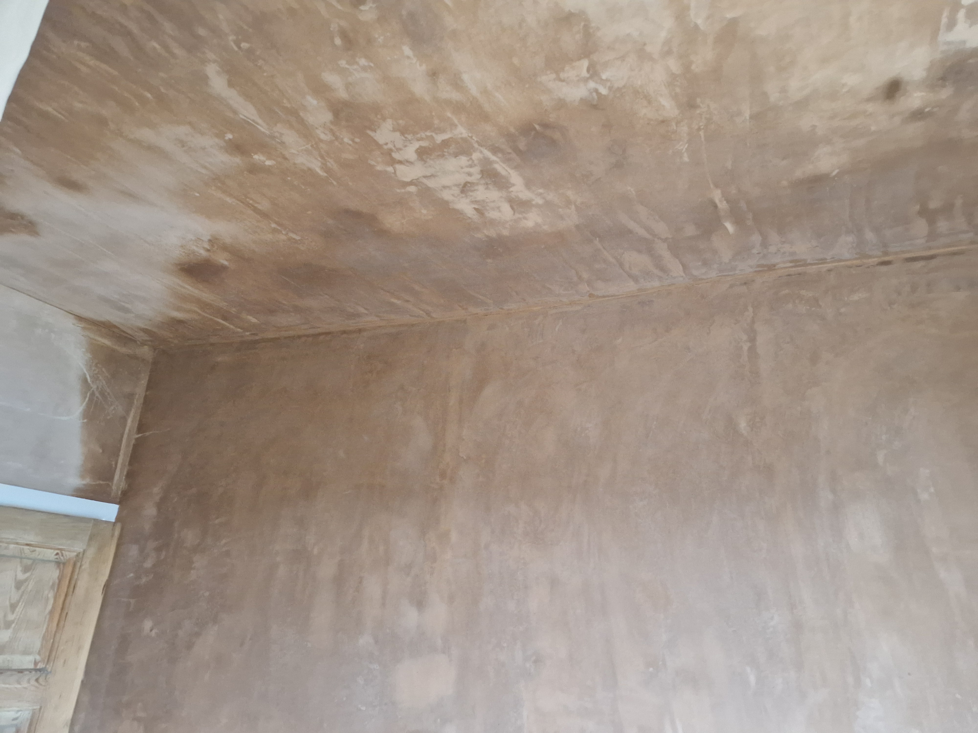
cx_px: 489
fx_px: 650
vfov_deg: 58.9
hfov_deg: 73.9
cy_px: 366
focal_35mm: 23
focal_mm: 5.4
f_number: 1.8
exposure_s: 1/50
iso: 800
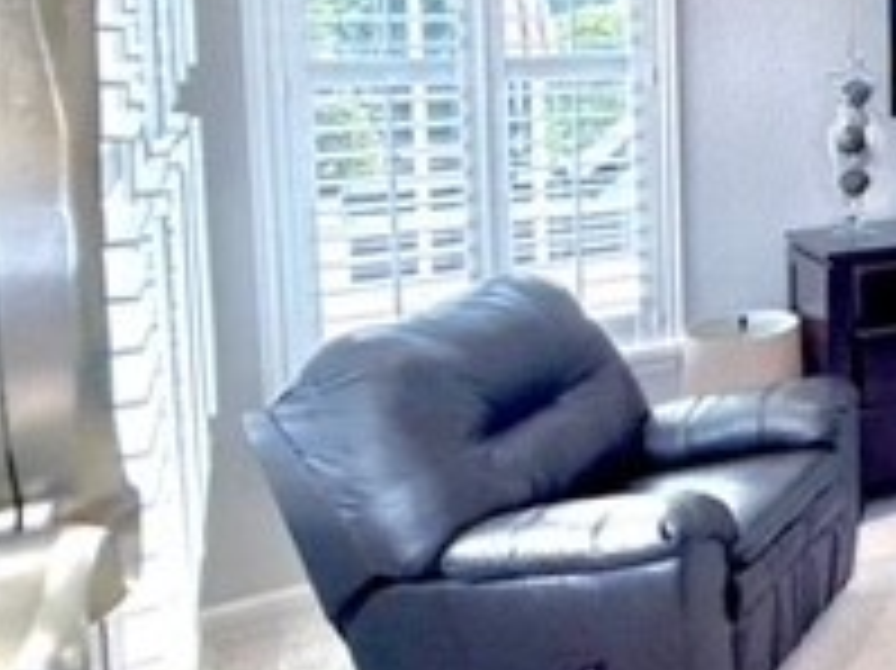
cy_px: 72
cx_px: 1409
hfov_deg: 26.6
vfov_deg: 30.8
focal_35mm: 45
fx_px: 1164
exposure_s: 1/120
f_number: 2.2
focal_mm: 2.22
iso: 320
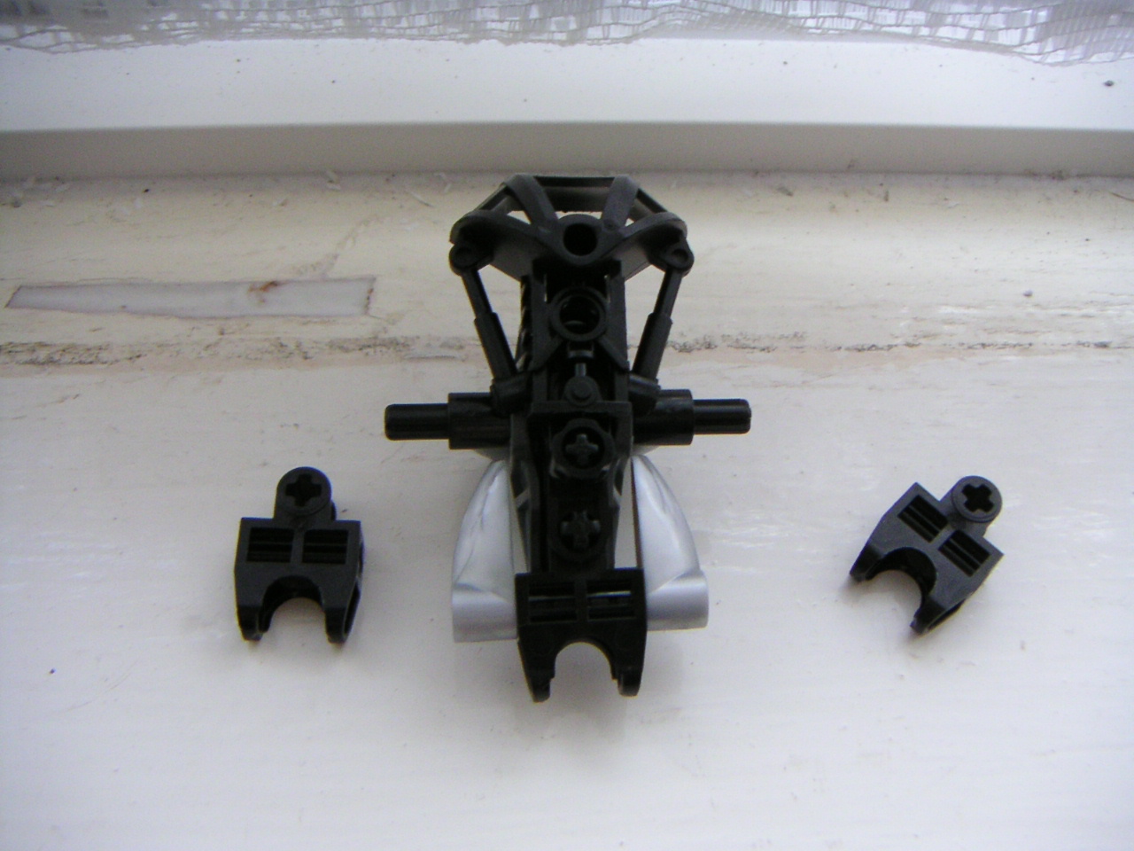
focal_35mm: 38
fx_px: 1245
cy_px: 426
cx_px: 567
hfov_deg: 49.0
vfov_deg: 37.7
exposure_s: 1/45
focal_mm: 5
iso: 160
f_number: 2.8
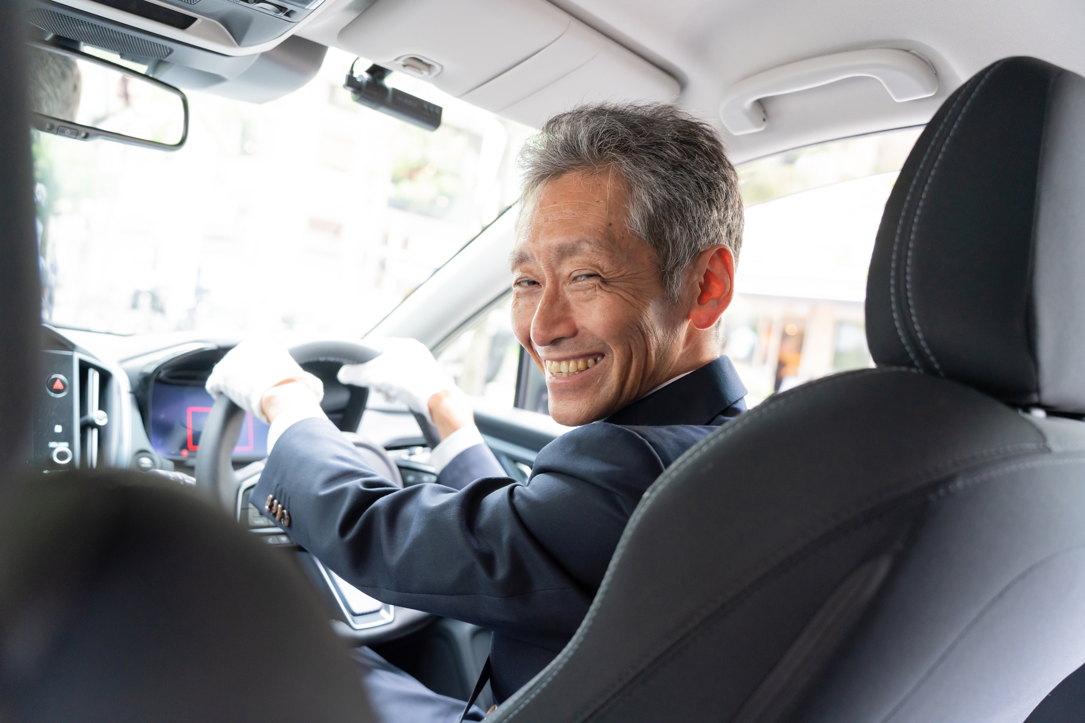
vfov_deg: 41.1
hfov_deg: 58.7
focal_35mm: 32
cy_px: 362
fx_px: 965
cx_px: 542
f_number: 3.5
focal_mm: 32
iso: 1600
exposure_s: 1/160
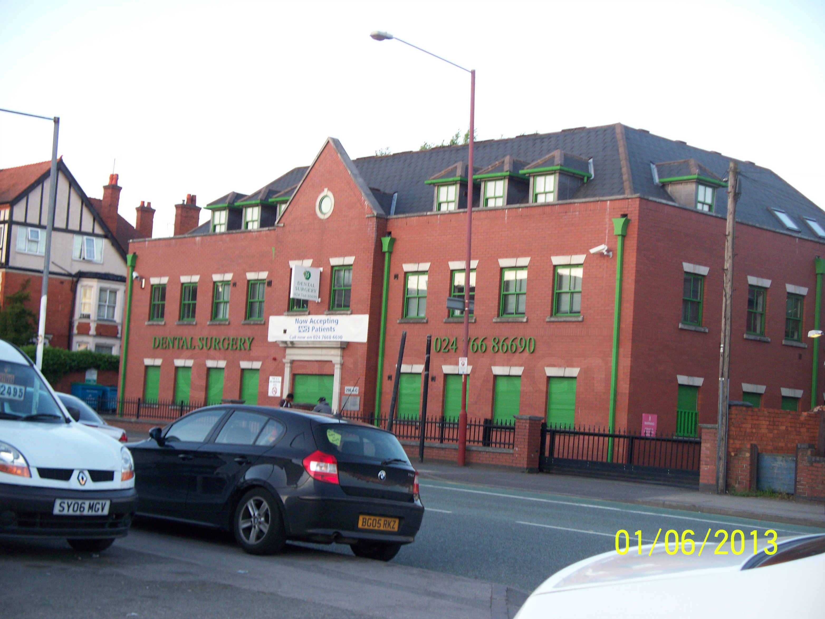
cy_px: 310
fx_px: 1454
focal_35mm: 61
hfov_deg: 31.7
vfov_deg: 24.0
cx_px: 412
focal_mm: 12.89
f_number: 3.1
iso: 125
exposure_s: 1/80
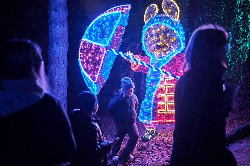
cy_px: 83
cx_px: 125
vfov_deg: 37.9
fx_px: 243
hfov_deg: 54.4
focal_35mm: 35
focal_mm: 23
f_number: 1.4
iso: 3200
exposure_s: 1/550
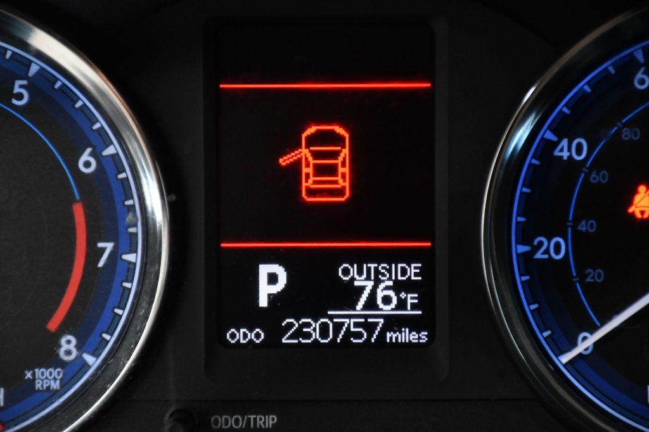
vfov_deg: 6.5
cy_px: 216
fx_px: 3784
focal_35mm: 210
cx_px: 324
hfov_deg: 9.8
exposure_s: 1/160
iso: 2500
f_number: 5.6
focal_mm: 140
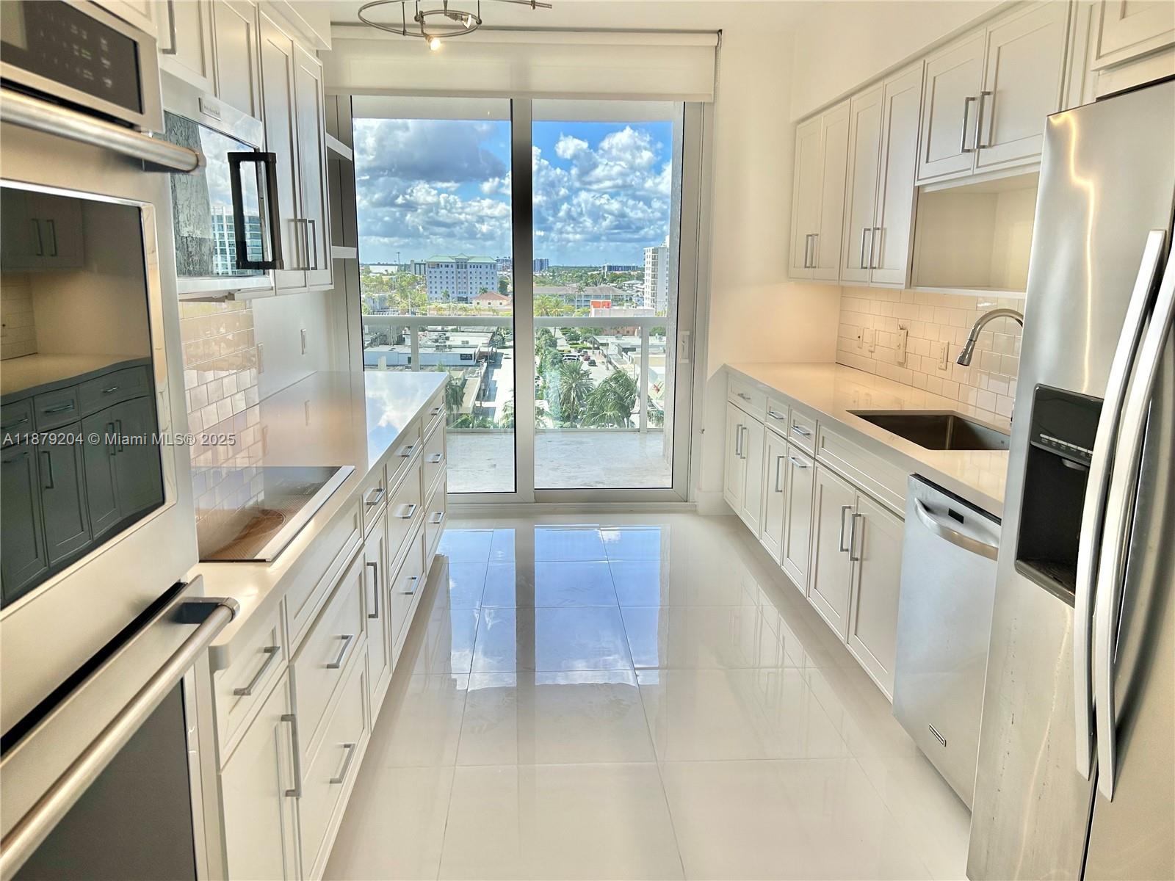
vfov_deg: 53.1
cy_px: 440
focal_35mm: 26
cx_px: 588
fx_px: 883
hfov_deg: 67.3
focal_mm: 5.7
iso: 50
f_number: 1.5
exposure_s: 1/389
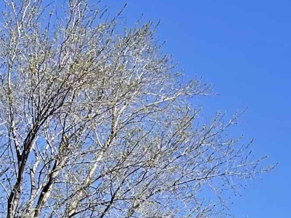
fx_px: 967
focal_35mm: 115
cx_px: 580
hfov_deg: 14.3
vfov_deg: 11.5
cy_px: 447
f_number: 1.6
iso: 32
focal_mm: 5.1
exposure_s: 1/2660
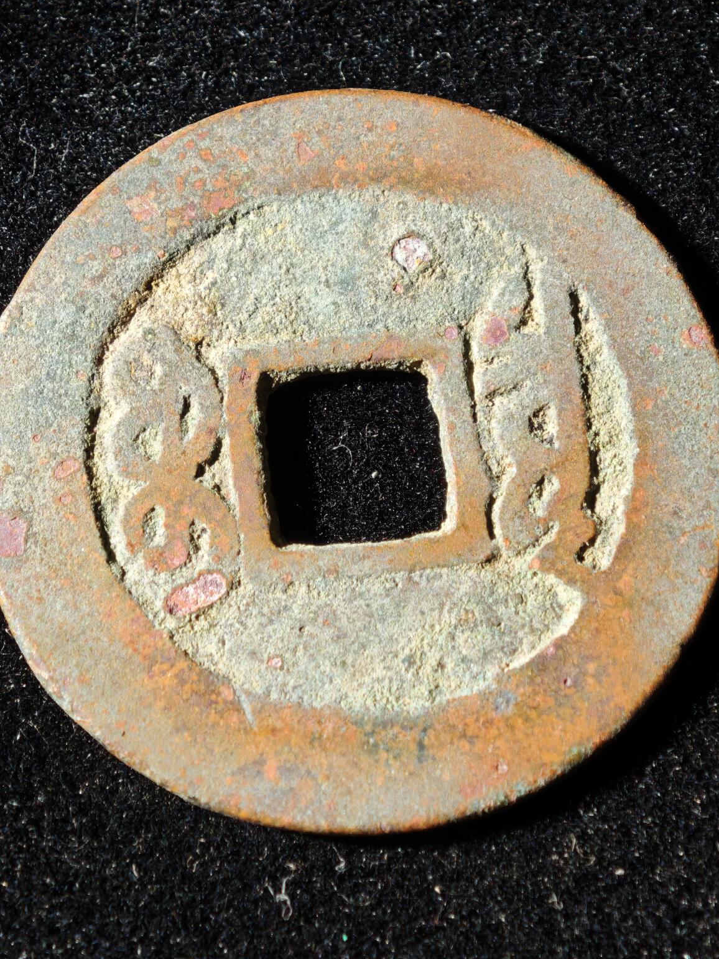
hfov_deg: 11.2
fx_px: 3655
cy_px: 439
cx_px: 360
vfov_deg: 14.9
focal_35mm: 132
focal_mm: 9
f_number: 2
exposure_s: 1/100
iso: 250
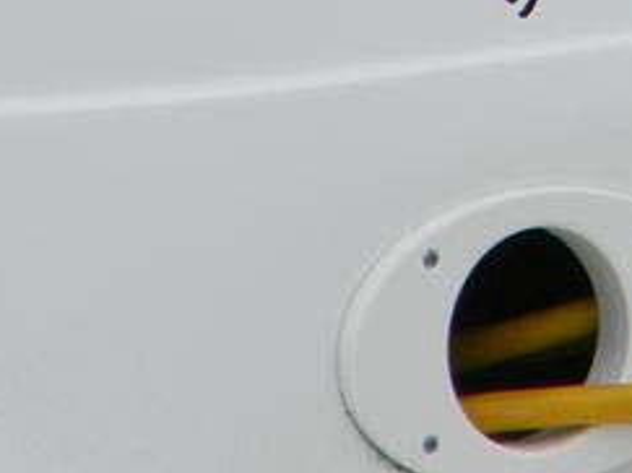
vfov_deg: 1.1
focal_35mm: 1414
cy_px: -231
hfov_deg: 1.4
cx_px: 921
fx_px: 25803
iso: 80
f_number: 5.4
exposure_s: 1/282
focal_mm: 60.7
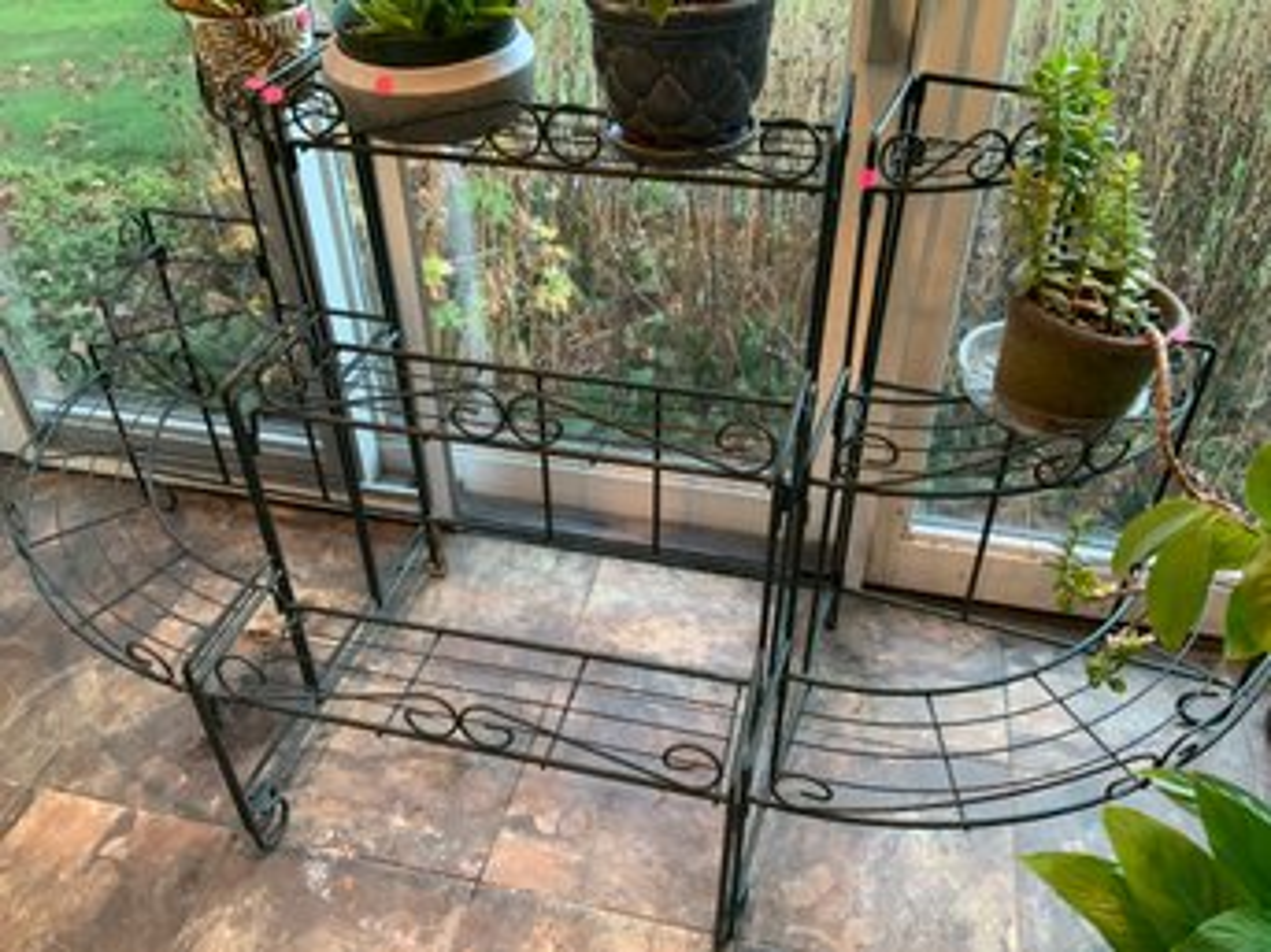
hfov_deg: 61.7
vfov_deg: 48.2
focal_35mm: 29
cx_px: 636
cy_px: 476
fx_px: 1064
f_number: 1.8
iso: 160
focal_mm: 3
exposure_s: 1/60
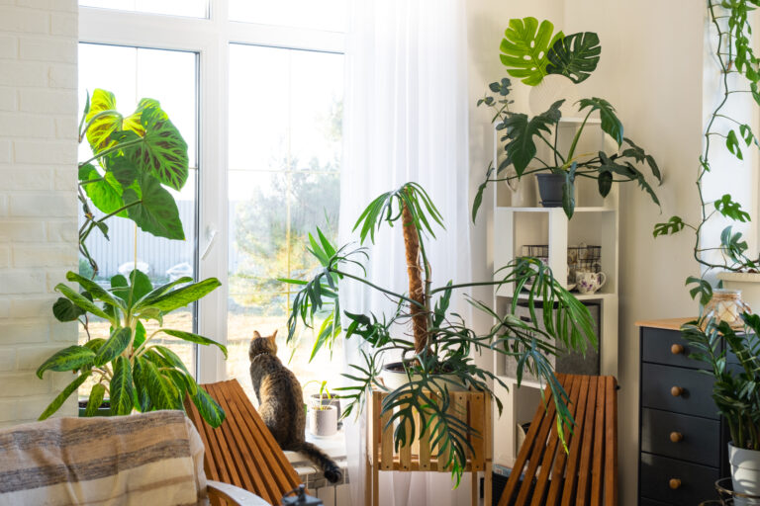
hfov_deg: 38.9
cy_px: 253
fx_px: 1077
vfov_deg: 26.5
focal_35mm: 51
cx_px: 380
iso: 250
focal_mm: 34.2
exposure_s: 1/60
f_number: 4
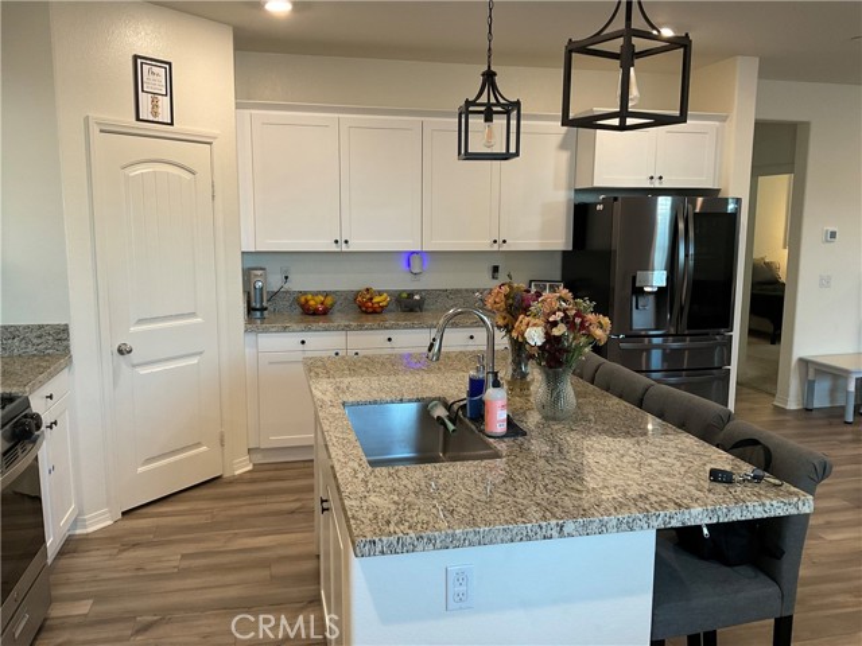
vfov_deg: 48.2
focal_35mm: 29
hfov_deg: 61.7
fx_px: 722
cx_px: 431
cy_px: 323
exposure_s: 1/60
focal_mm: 3
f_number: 1.8
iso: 100
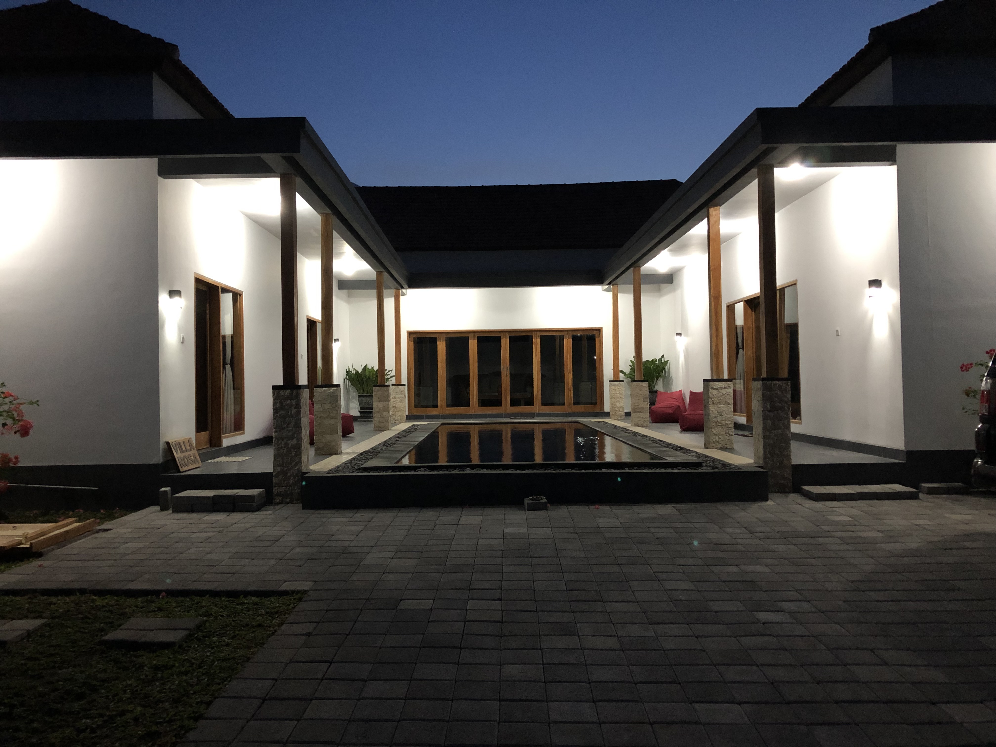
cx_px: 498
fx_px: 806
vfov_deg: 49.7
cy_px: 374
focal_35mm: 28
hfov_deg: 63.4
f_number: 1.8
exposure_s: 1/4
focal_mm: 3.99
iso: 100
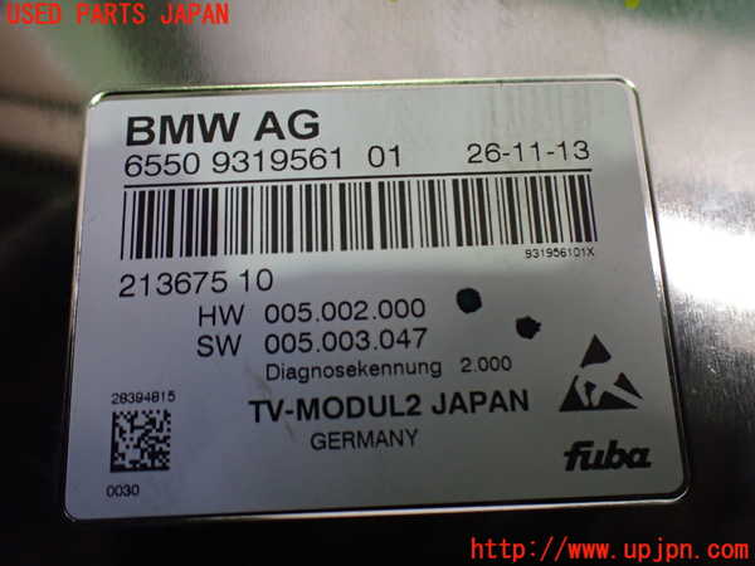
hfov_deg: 60.0
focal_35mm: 30
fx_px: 654
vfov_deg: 46.8
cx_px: 378
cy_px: 283
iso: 400
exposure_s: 1/125
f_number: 2.3
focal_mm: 5.4
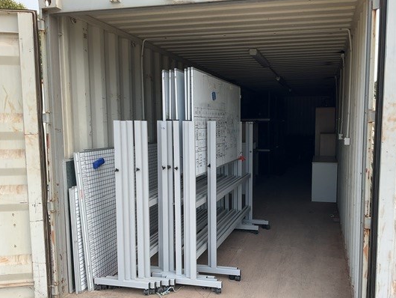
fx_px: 401
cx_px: 232
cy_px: 166
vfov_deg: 40.7
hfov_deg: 52.3
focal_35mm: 35
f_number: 1.8
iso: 16
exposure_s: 1/442
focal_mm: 3
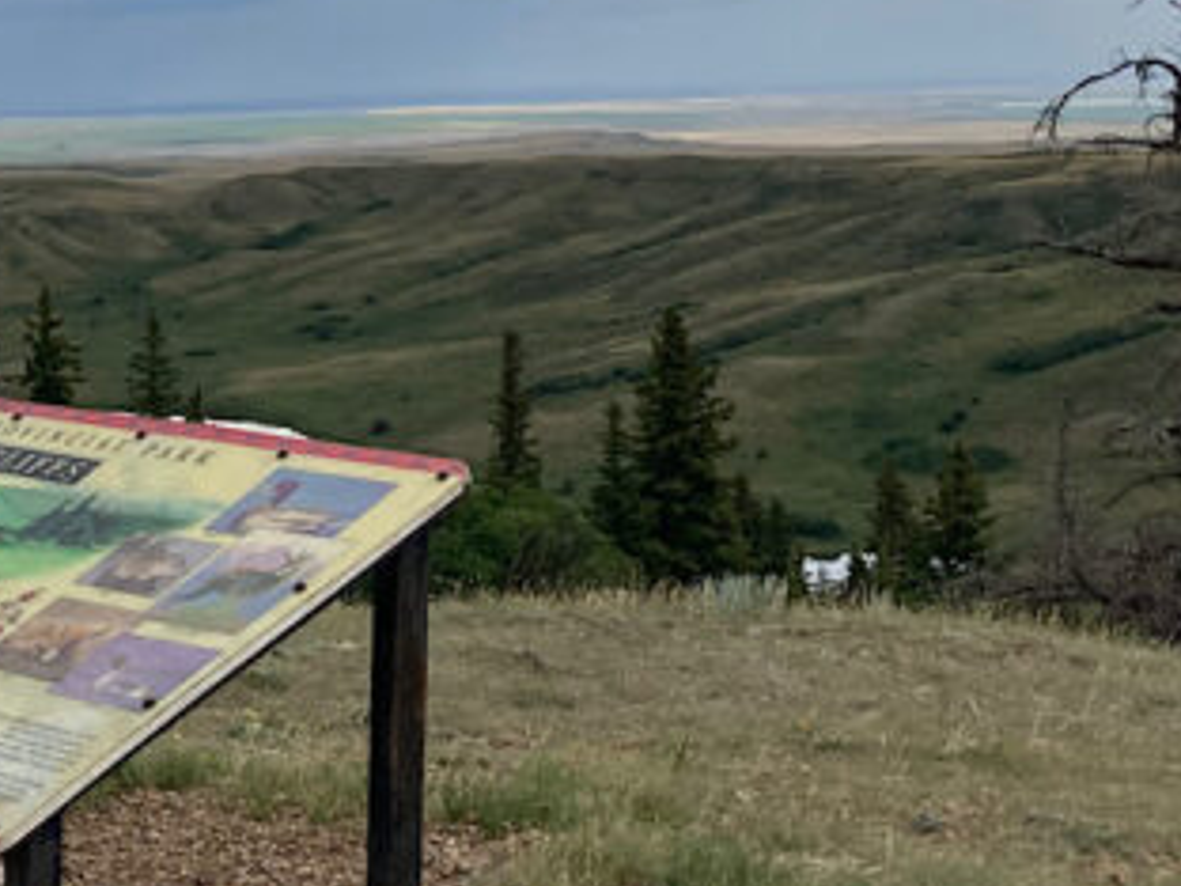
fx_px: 3139
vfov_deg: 16.0
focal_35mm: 92
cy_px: 246
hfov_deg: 19.7
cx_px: -329
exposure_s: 1/3040
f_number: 1.8
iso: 25
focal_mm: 3.99
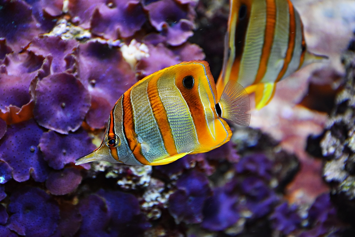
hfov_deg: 17.1
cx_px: 178
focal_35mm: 120
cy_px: 118
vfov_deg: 11.4
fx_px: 1183
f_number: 5.3
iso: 1100
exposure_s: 1/60
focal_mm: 80
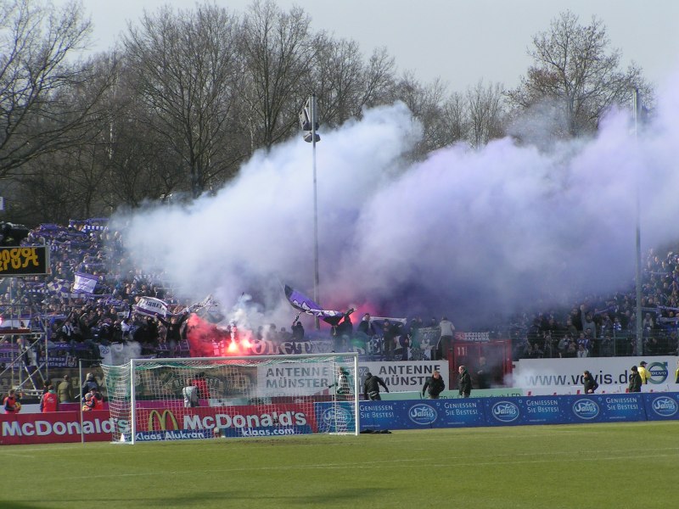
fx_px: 3688
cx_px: 340
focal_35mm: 188
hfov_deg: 10.5
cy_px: 254
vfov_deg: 7.9
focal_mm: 28.8
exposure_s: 1/400
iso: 50
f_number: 5.6
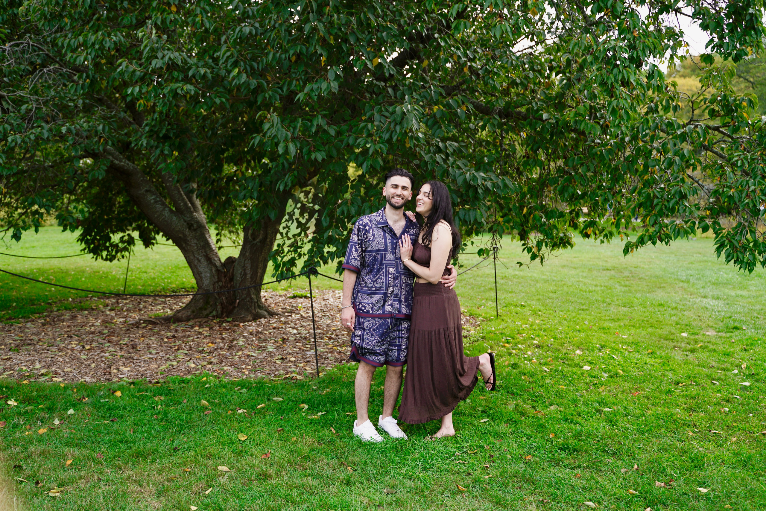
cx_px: 383
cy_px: 256
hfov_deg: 55.8
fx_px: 724
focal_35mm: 34
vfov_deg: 38.9
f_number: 2.8
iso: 200
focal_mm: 34
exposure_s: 1/800
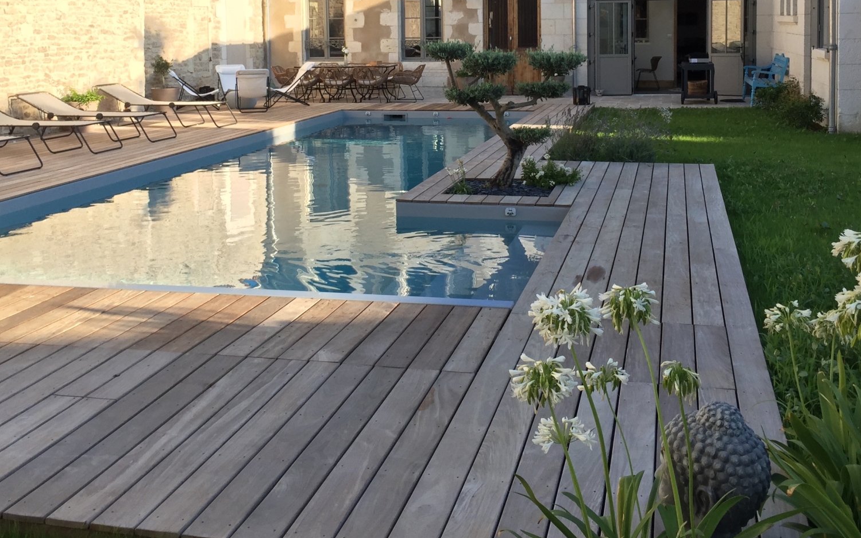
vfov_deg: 29.9
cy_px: 117
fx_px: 986
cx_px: 413
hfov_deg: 47.2
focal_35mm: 42
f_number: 2.2
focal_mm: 4.15
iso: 32
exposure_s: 1/719
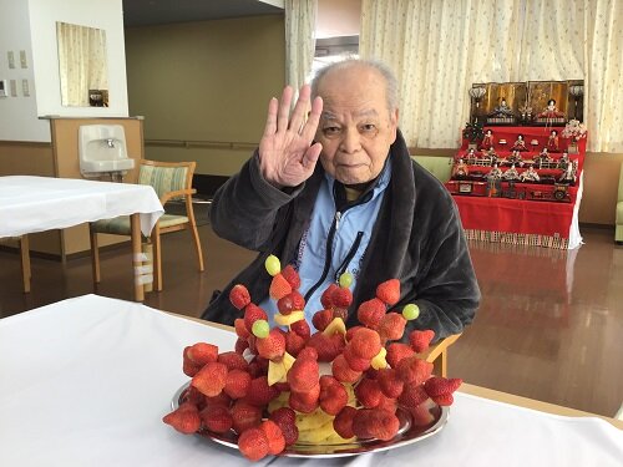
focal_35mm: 31
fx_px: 558
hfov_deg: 58.4
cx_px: 312
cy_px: 234
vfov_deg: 45.4
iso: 32
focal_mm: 3.3
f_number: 2.4
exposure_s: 1/60
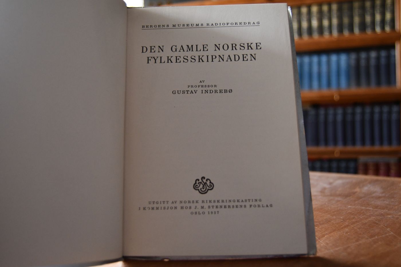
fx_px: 379
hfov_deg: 55.8
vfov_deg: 38.9
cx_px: 200
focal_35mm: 34
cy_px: 134
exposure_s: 1/125
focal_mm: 23
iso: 1400
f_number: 3.8
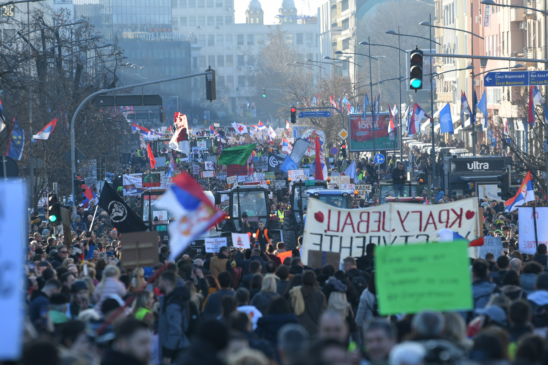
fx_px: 4566
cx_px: 274
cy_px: 182
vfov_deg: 4.6
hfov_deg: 6.9
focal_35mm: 300
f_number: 4
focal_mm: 200
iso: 200
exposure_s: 1/640
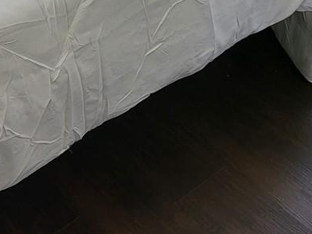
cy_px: -129
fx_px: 883
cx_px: -105
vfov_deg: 14.0
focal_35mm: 98
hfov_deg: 18.5
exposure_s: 1/120
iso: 40
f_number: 1.8
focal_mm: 5
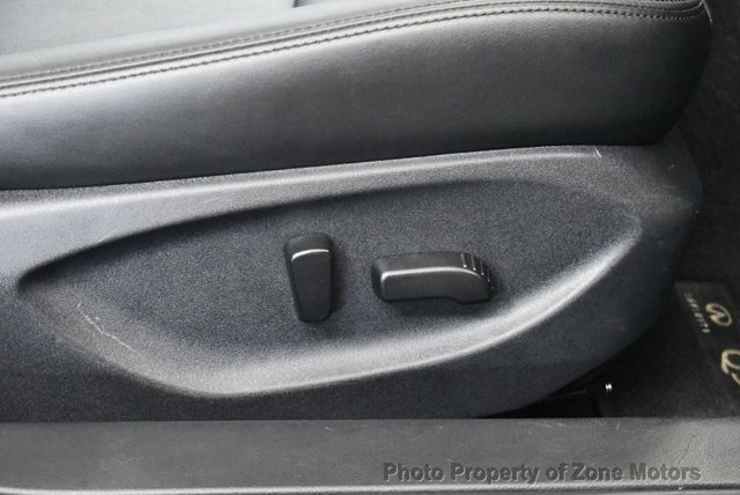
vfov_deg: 12.5
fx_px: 2263
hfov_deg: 18.6
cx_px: 370
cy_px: 248
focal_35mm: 110
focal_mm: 55
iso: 11400
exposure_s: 1/60
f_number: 5.6
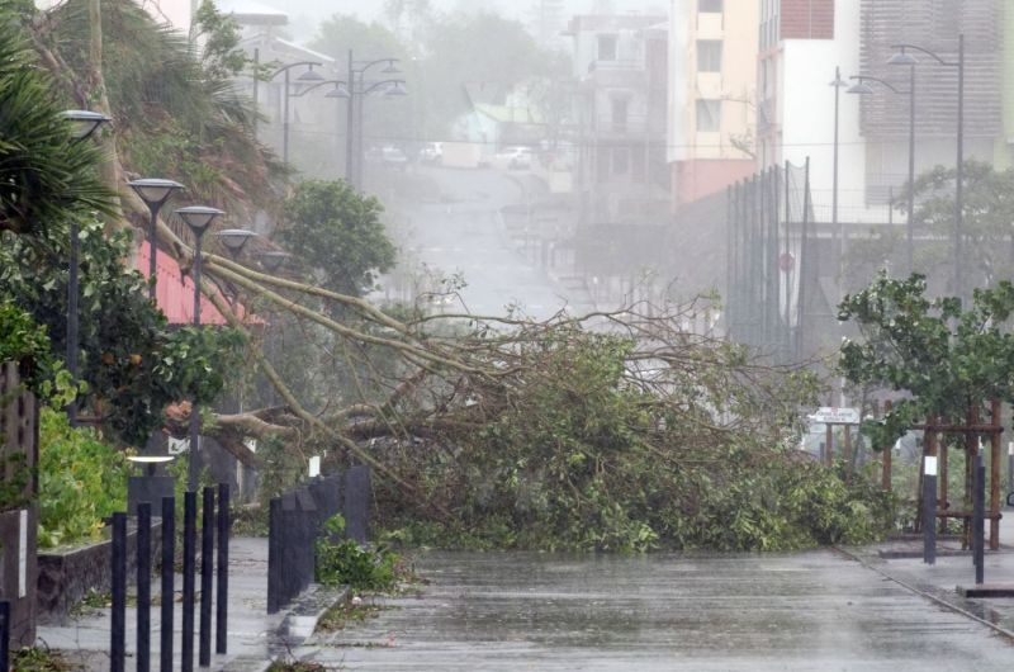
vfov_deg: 4.6
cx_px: 507
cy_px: 336
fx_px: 8433
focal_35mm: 300
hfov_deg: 6.9
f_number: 8
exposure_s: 1/200
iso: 1000
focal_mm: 200
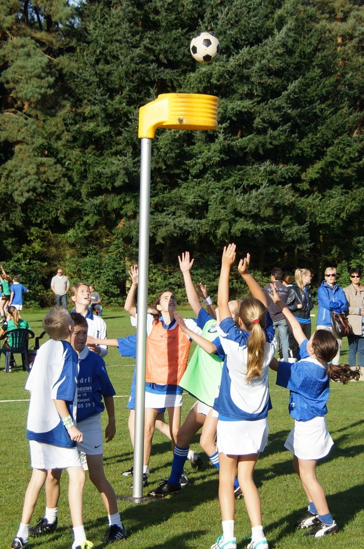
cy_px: 274
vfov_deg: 33.4
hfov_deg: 22.6
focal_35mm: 60
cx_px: 182
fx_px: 912
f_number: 5
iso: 100
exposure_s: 1/500
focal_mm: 40
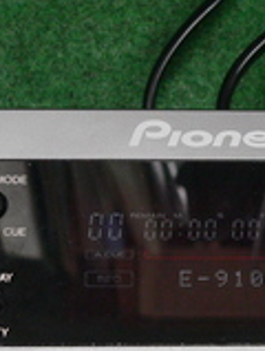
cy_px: 277
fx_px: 1139
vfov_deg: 17.4
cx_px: 245
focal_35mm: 112
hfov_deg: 13.1
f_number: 2.8
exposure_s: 1/40
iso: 200
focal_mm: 7.8
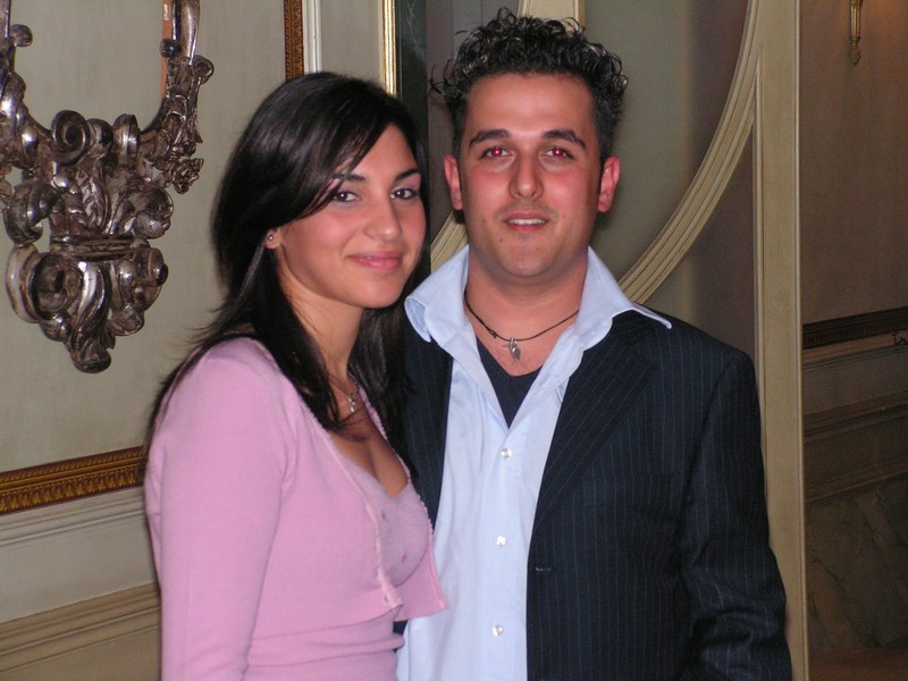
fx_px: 2964
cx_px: 454
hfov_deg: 17.4
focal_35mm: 113
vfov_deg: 13.1
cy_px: 340
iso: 200
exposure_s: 1/100
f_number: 3.4
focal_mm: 18.9
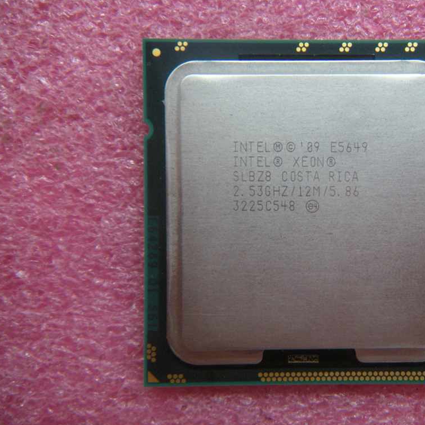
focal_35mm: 42
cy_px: 215
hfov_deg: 39.6
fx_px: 583
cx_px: 284
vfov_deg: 40.0
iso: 248
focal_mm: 5.9
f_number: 3.8
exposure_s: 1/59.8
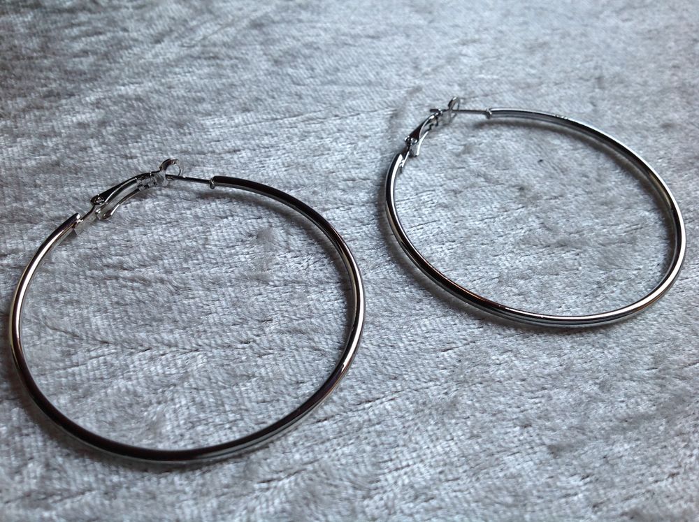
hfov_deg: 52.7
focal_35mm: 35
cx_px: 350
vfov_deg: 40.6
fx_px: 706
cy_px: 261
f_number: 2.4
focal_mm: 4.28
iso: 50
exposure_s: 1/40
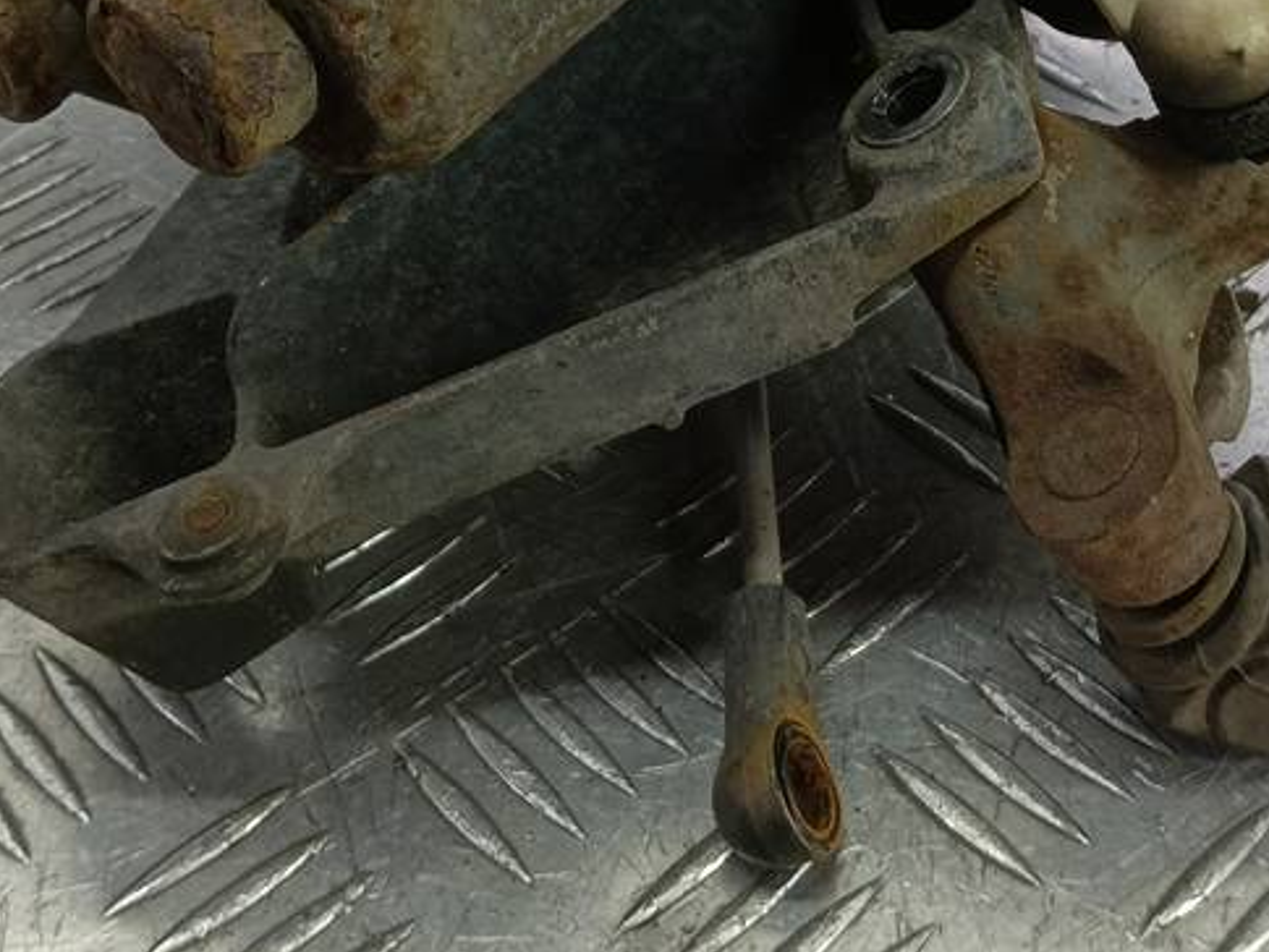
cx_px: 704
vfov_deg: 24.7
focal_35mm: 57
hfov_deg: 33.7
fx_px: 2090
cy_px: 55
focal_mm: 4.11
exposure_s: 1/50
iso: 92
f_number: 1.6
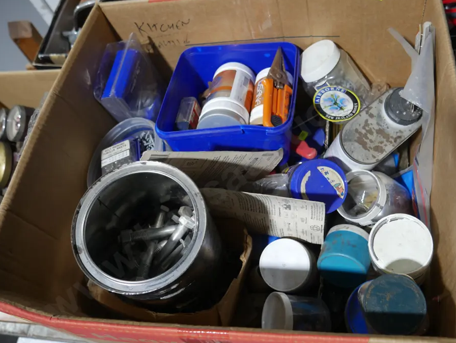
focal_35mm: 32
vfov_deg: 44.2
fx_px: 422
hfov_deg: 56.6
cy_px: 160
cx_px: 258
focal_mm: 14
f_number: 3.5
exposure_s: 1/60
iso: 320
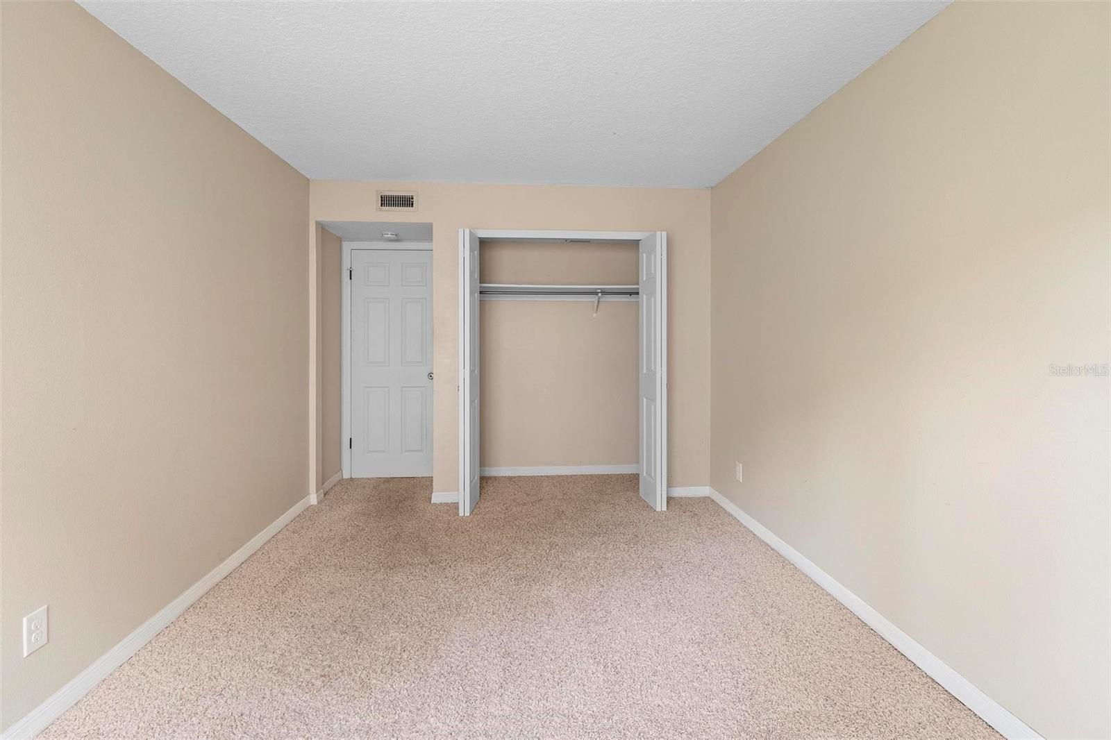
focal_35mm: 16
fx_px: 494
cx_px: 556
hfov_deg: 96.7
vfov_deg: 73.7
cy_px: 370
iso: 800
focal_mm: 16
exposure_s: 1/3
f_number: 8
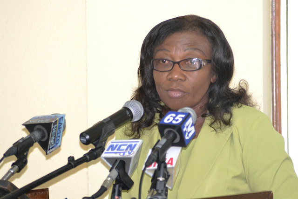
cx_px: 149
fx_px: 2484
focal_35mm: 300
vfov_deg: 4.6
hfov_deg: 6.9
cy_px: 100
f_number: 5.6
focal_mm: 200
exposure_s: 1/125
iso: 1600
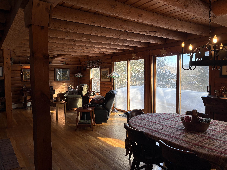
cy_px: 85
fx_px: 170
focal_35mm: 26
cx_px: 114
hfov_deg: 67.3
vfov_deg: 53.1
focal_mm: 5.96
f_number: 1.6
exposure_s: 1/157
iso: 80
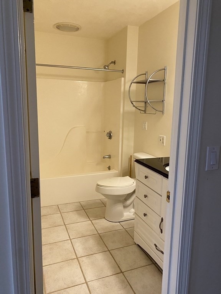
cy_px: 147
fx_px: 221
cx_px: 110
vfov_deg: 67.3
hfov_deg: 53.1
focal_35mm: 26
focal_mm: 4.25
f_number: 1.8
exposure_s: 1/60
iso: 200
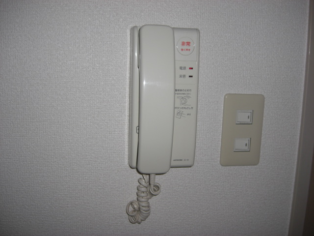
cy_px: 118
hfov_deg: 49.0
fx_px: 345
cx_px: 157
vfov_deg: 37.7
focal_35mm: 38
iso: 100
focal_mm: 7.9
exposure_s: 1/60
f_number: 2.8
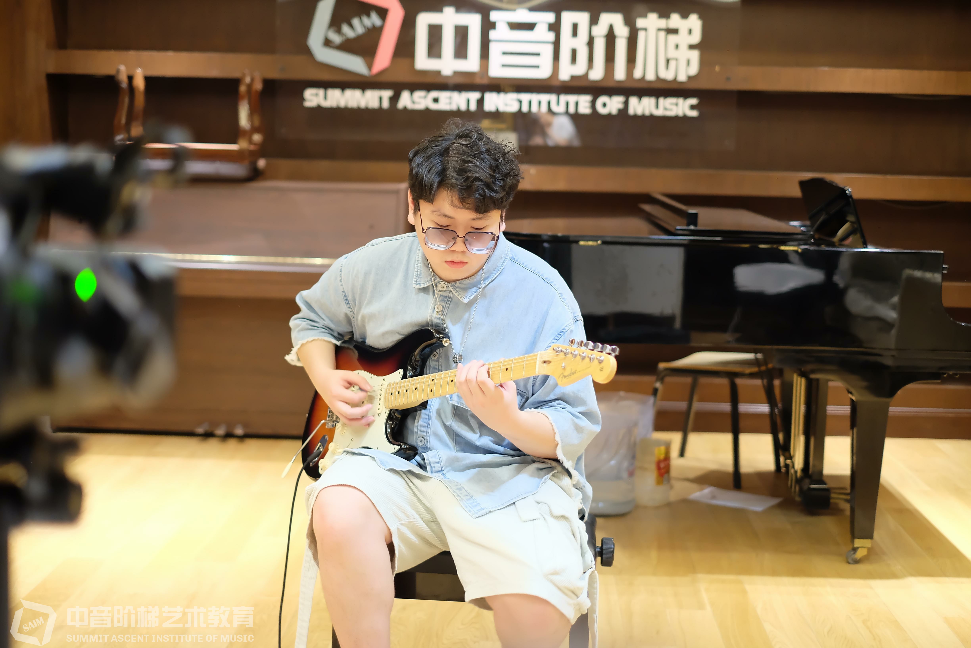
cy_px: 324
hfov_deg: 37.5
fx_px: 1429
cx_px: 486
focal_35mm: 53
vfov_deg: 25.5
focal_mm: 35
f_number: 1.4
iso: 1000
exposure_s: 1/75
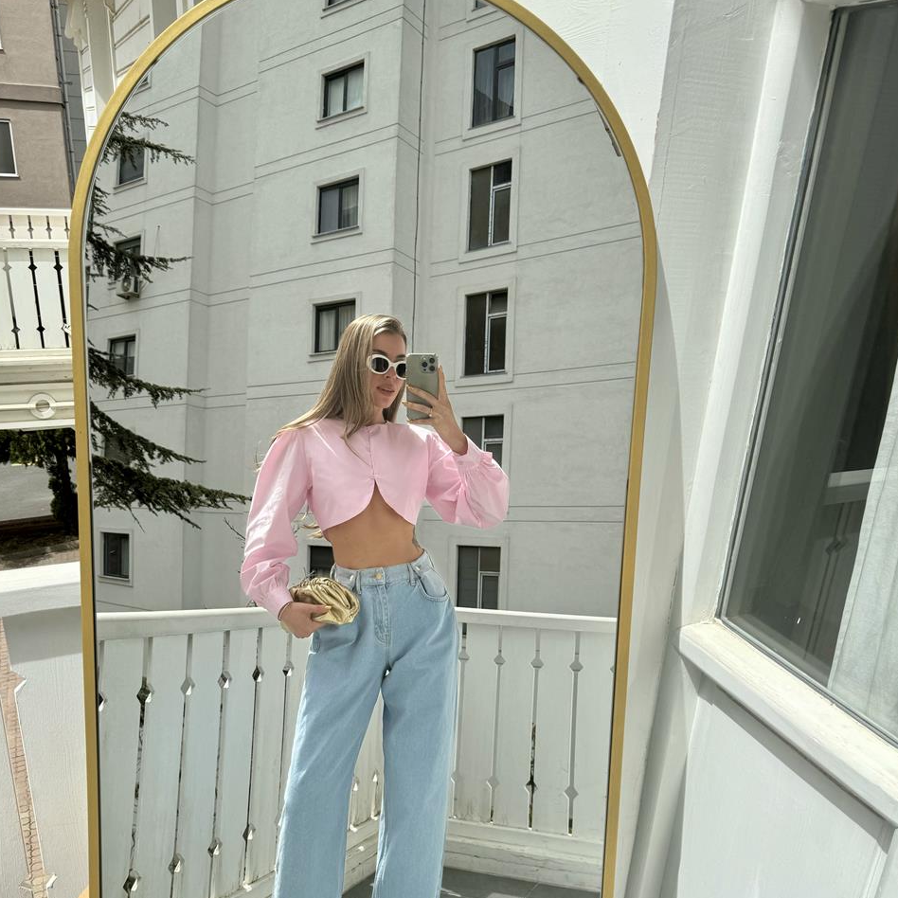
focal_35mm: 29
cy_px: 518
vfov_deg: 55.4
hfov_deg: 55.6
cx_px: 448
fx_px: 851
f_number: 1.78
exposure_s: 1/4608
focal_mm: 6.86
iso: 80
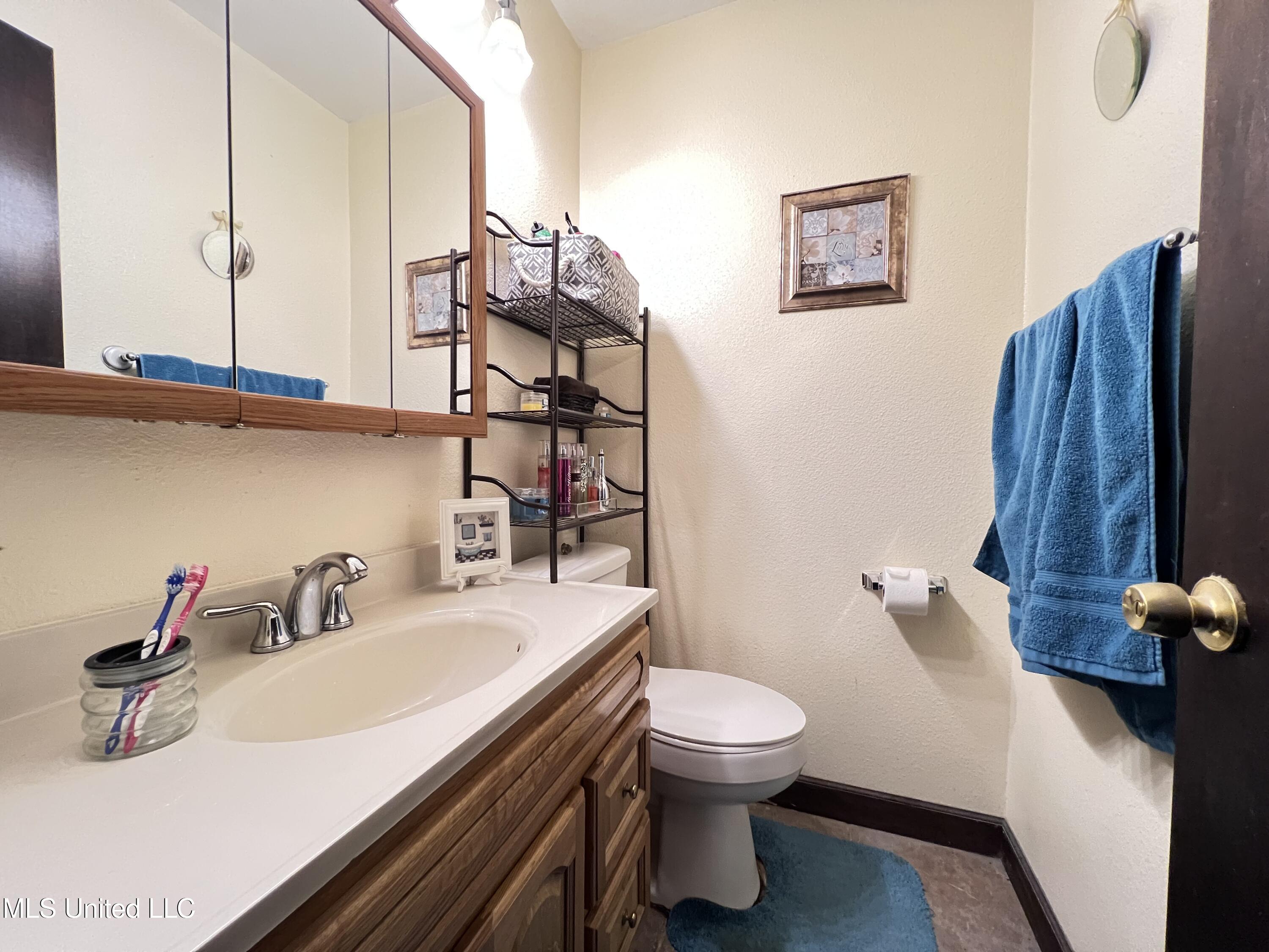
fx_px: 477
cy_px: 476
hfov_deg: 106.2
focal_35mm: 13
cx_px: 634
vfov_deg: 89.9
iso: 400
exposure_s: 1/60
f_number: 1.8
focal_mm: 1.57
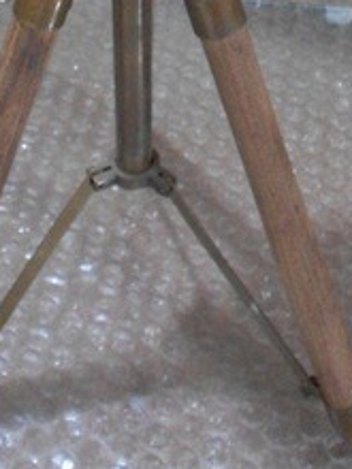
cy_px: -161
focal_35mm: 79
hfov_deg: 18.6
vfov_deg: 21.9
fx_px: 1071
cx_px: 145
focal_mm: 4.6
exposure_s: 1/8
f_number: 3.2
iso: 400
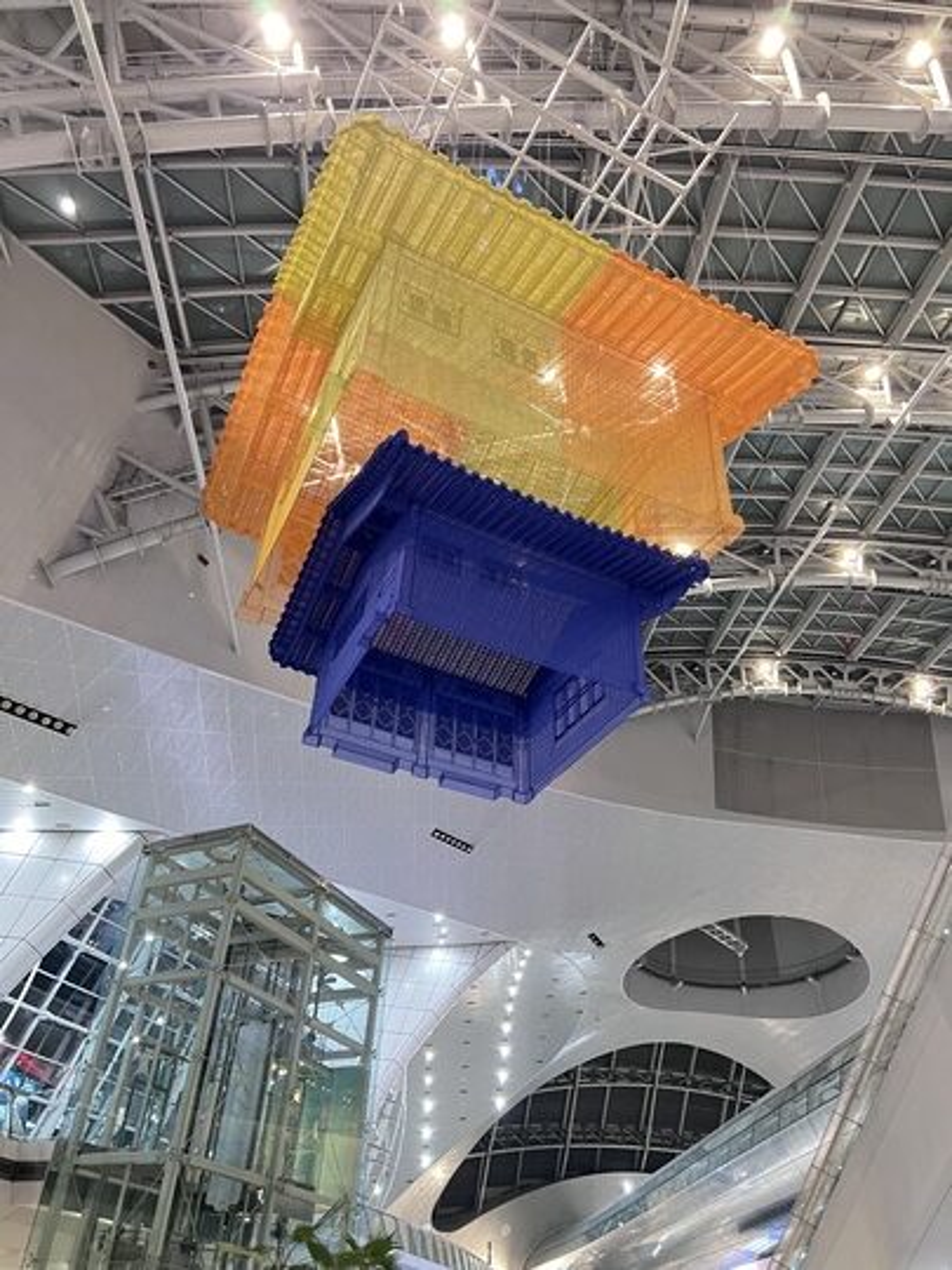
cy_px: 635
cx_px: 476
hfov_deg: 53.1
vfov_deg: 67.3
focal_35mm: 26
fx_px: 953
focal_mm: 5.7
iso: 640
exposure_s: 1/30
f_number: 1.5
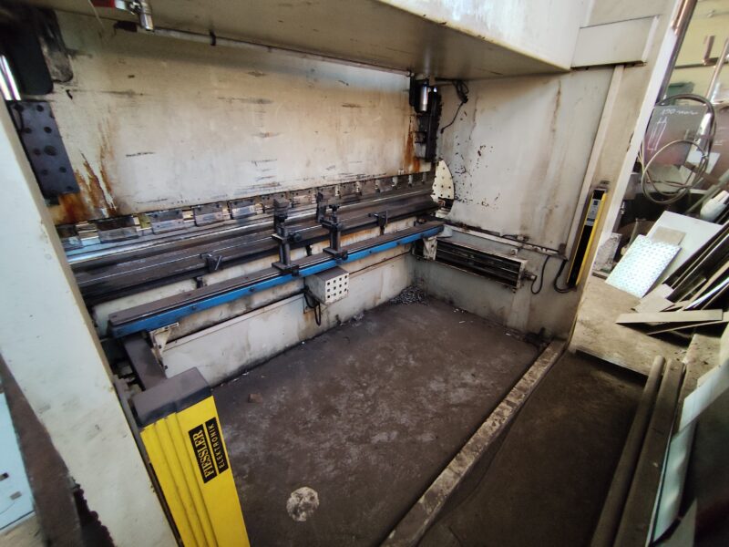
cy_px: 274
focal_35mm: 16
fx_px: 337
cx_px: 364
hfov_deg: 94.5
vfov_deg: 78.1
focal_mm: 1.65
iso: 250
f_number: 2.2
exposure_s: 1/50
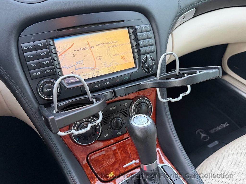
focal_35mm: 24
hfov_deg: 71.6
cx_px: 123
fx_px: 171
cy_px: 92
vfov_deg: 56.8
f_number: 1.78
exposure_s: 1/50
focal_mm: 6.76
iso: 400
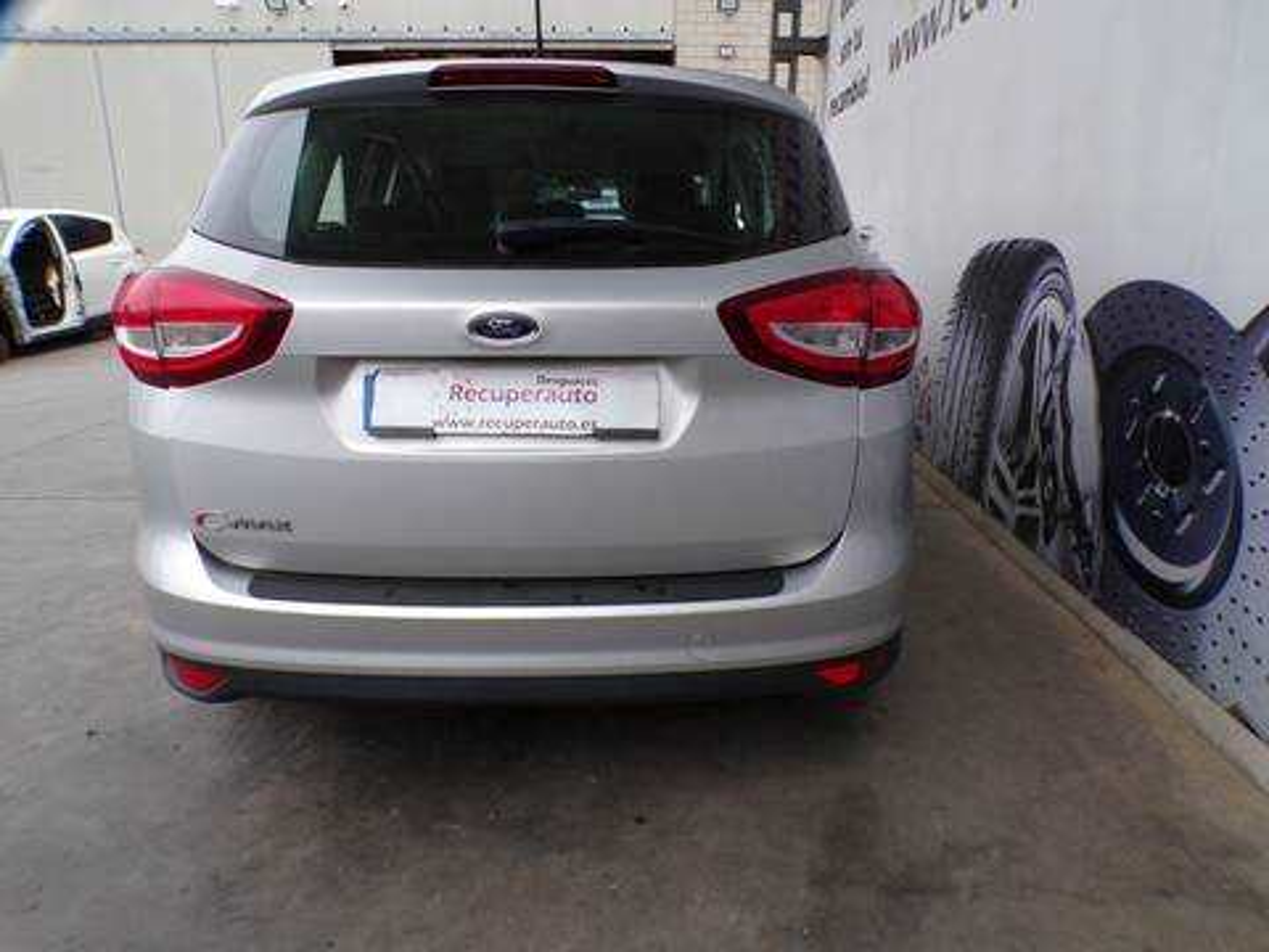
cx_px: 634
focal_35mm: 24
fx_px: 880
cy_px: 476
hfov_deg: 71.6
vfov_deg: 56.8
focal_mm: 4.3
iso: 100
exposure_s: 1/180
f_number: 4.4
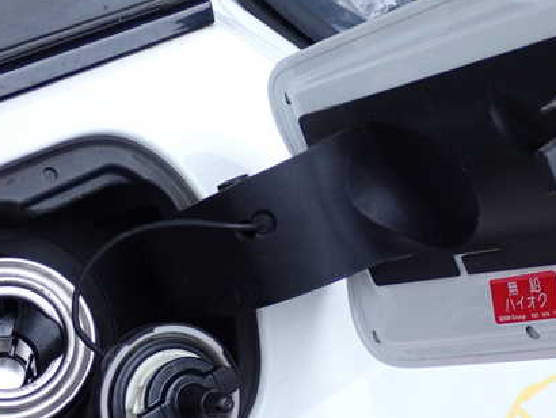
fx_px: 1270
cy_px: 210
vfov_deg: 18.7
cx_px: 392
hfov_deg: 24.5
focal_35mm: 79
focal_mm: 9.65
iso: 200
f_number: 3.3
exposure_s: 1/125
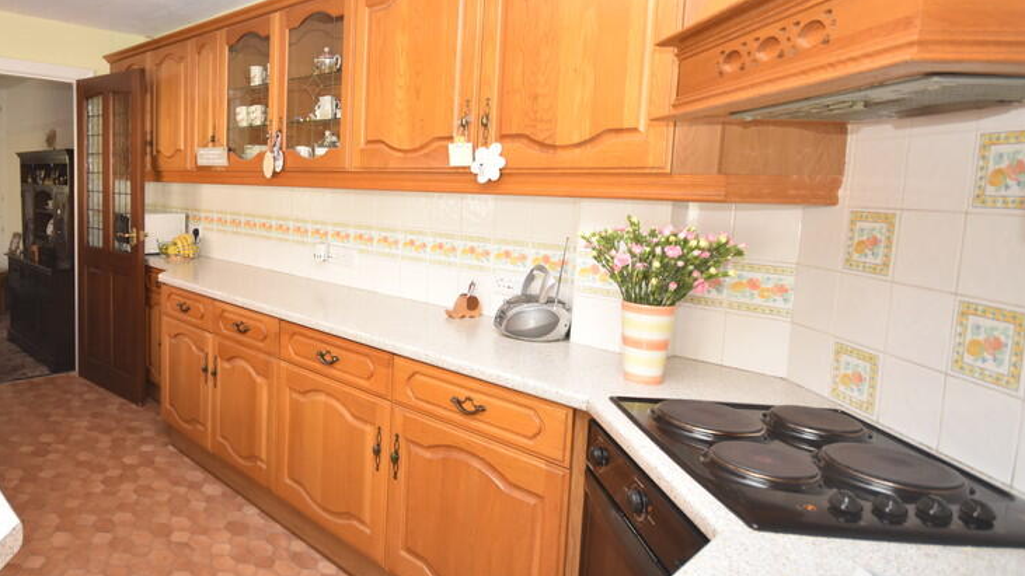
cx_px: 311
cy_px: 239
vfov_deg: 51.2
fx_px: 598
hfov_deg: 77.6
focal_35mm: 22
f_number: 4
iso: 800
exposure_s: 1/160
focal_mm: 10
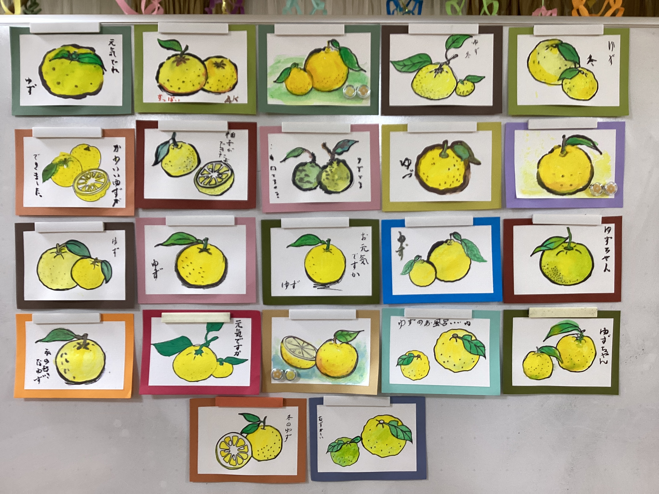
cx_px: 330
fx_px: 590
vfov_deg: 45.4
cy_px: 247
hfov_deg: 58.4
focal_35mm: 31
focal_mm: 3.3
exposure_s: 1/50
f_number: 2.4
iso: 125
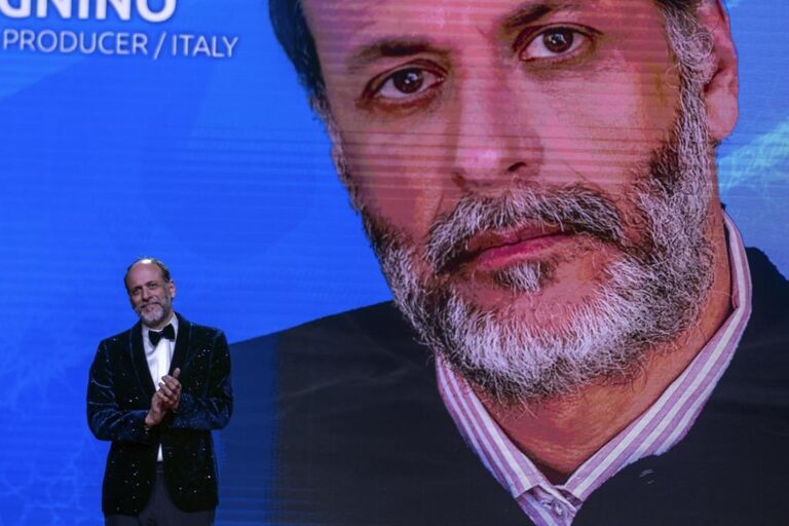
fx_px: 4142
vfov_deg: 7.3
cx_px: 394
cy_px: 263
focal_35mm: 189
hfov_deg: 10.9
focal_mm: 126
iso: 640
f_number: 2.8
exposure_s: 1/400
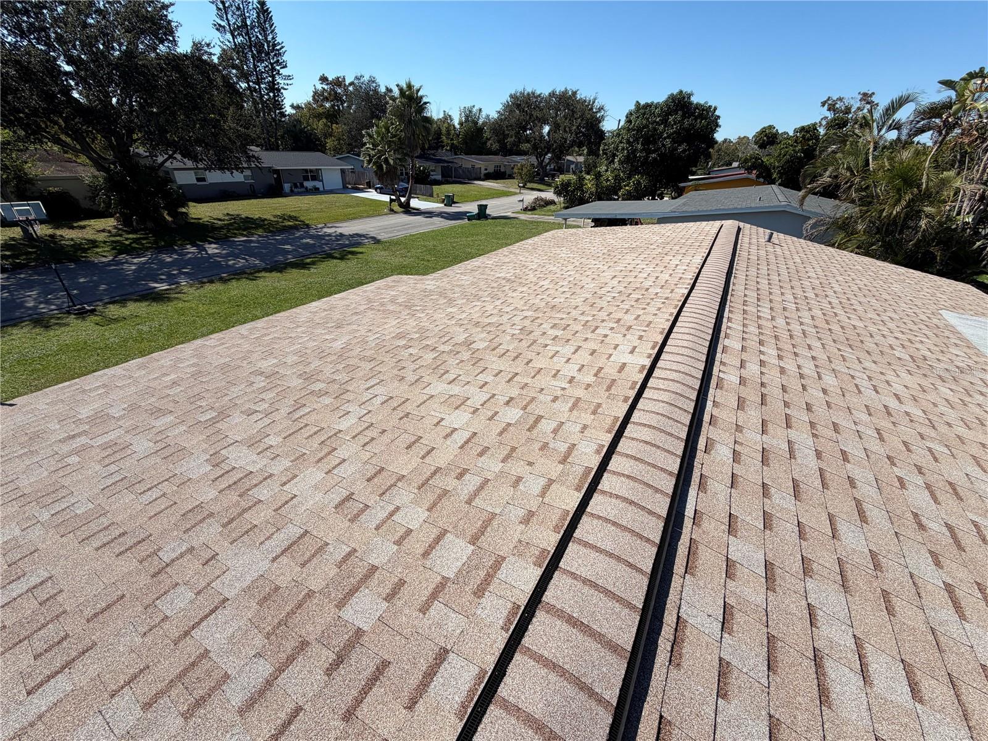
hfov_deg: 102.1
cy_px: 370
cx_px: 494
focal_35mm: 14
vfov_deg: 85.7
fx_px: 400
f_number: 2.2
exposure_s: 1/1087
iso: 20
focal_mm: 2.22
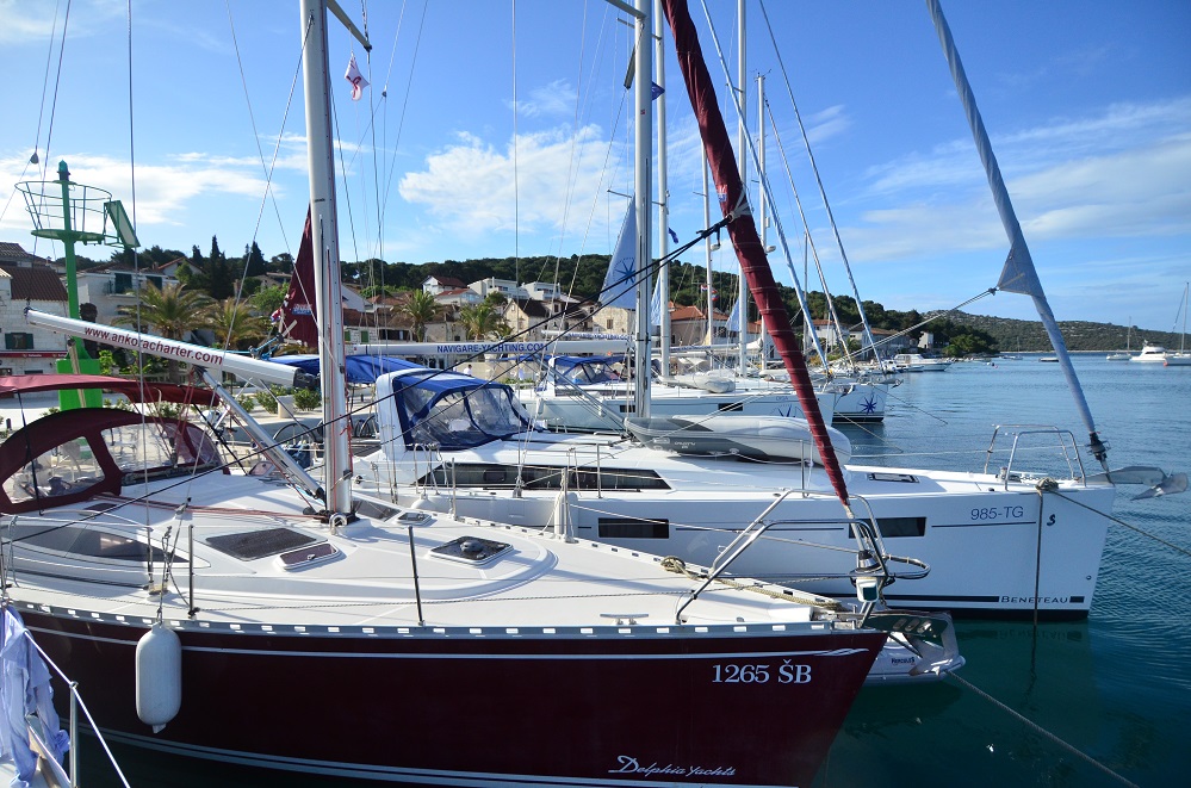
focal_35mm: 18
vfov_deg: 67.1
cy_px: 394
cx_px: 596
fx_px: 594
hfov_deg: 90.1
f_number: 4.5
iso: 800
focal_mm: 12
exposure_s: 1/8000
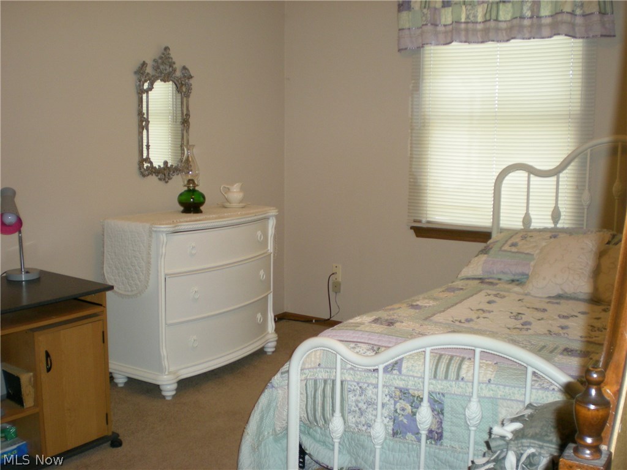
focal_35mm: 38
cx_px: 314
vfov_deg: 37.7
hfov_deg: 49.0
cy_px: 235
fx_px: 688
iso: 147
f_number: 3.1
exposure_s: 1/30
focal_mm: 6.3
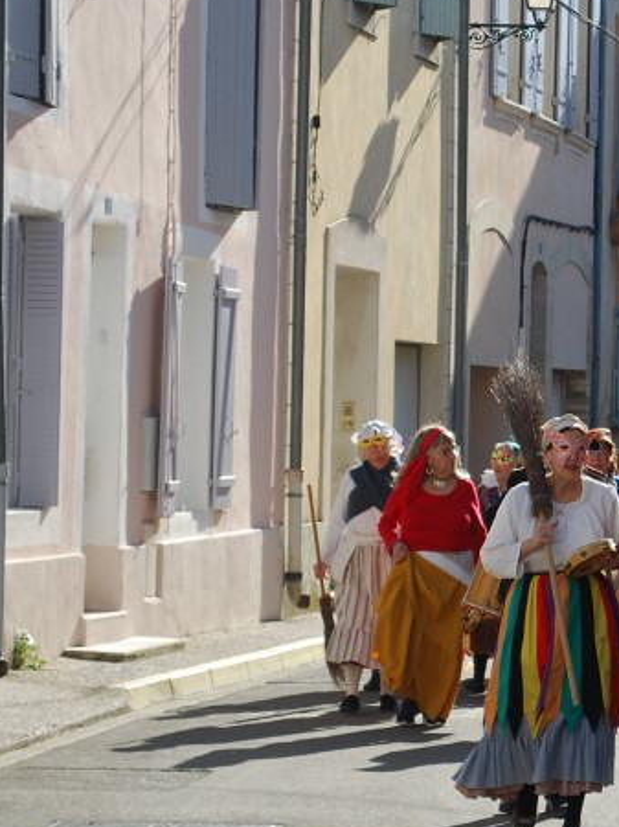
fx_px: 3985
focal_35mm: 167
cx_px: 711
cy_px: 339
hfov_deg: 8.8
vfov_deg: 11.8
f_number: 7.1
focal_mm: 52
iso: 100
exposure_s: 1/200
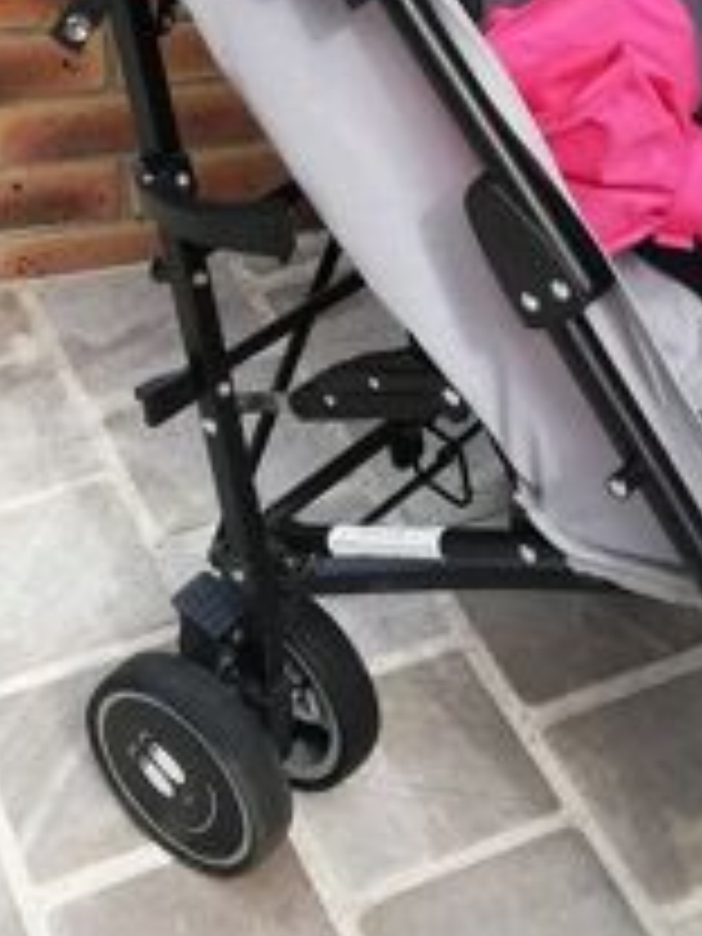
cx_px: 459
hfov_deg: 18.4
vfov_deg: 23.4
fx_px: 2163
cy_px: 4
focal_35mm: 80
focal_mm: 3.81
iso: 50
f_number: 2.2
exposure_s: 1/171
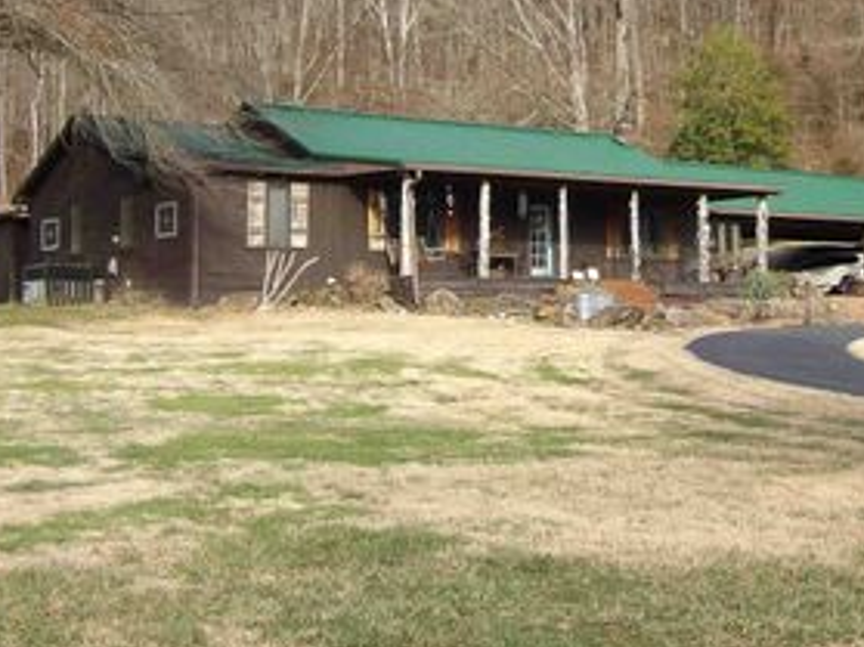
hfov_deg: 27.7
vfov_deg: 20.8
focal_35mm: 70
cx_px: 536
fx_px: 1746
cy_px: 156
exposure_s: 1/269
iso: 100
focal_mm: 7
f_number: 3.7
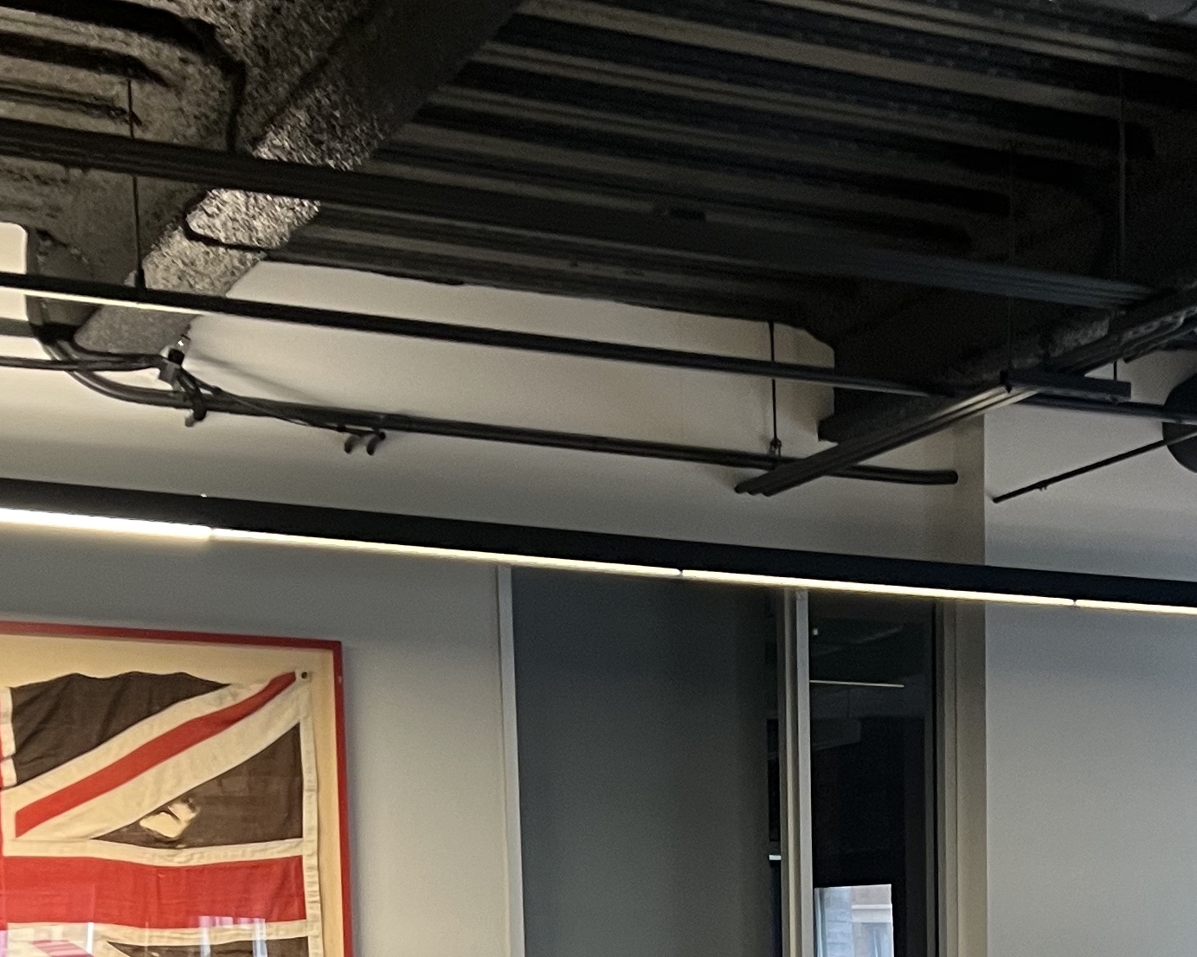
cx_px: 943
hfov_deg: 25.3
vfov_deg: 19.2
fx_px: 2621
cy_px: 1241
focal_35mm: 74
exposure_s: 1/60
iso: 250
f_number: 1.5
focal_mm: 5.7
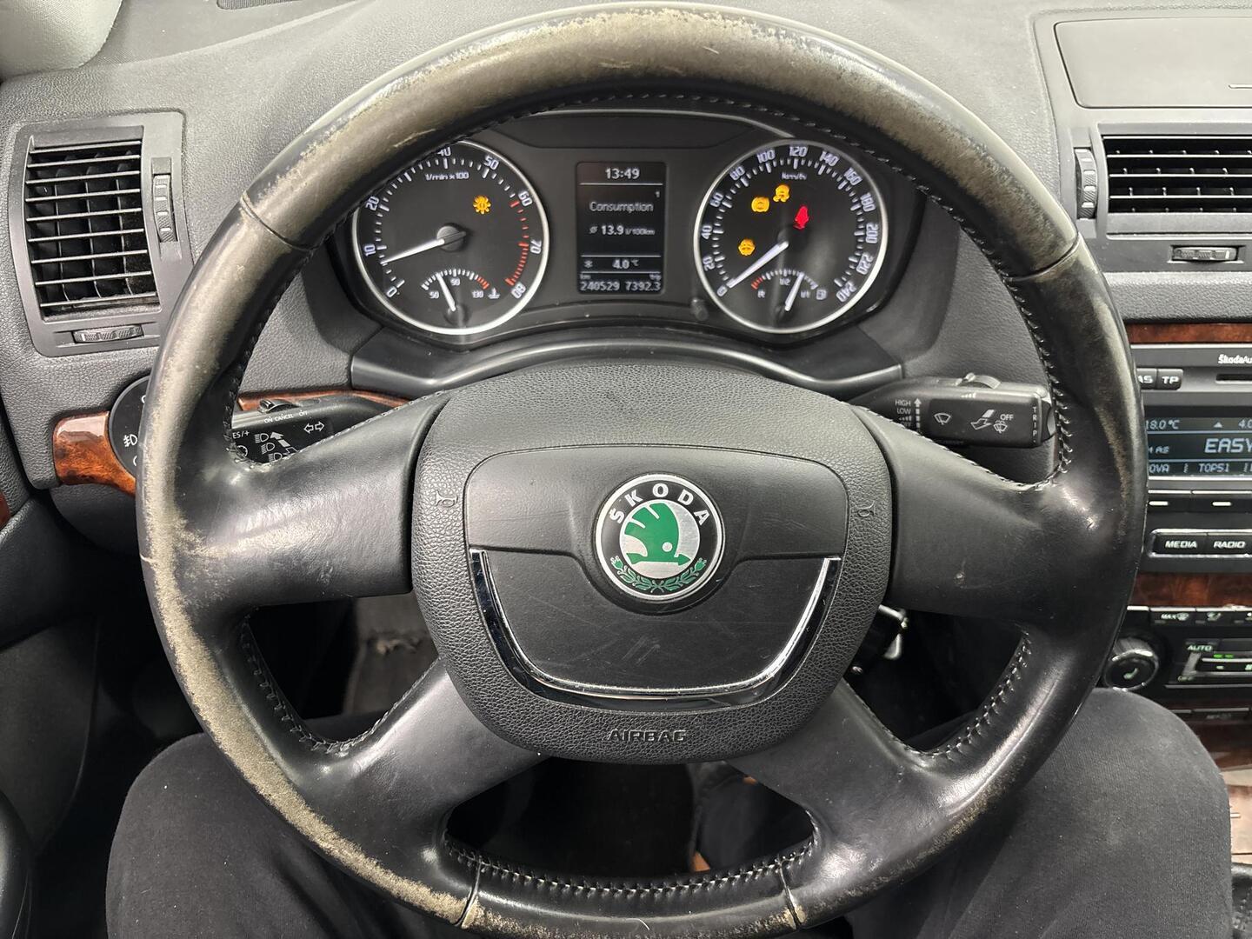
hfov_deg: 67.3
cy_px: 470
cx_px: 626
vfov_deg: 53.1
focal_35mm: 26
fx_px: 940
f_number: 1.6
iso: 500
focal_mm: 5.96
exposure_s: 1/41
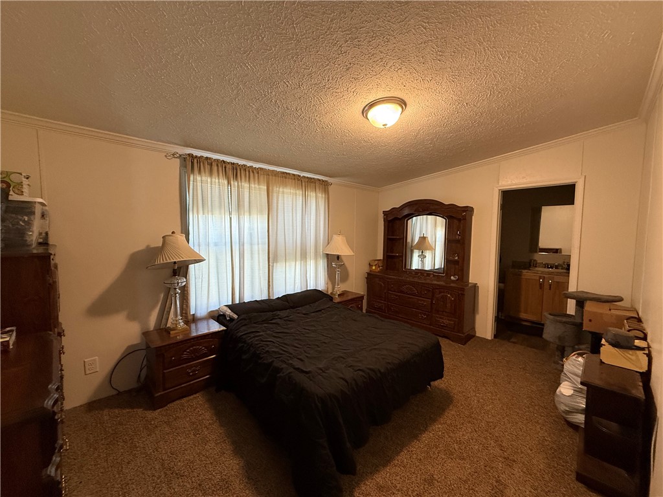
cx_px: 332
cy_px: 248
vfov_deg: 85.7
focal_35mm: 14
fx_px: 268
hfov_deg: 102.1
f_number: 2.2
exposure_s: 1/60
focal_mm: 2.22
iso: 320
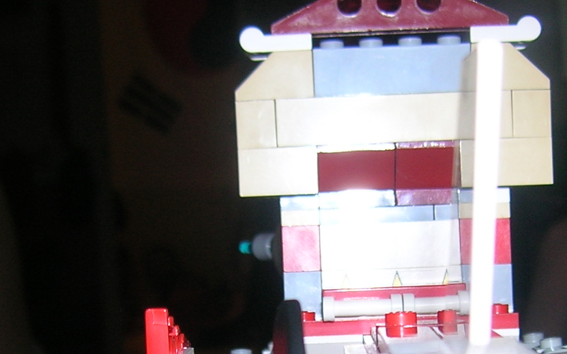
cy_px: 342
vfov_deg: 15.5
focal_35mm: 83
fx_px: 1282
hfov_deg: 24.8
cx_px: 373
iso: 50
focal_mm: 5.7
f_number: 2.9
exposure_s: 1/60.1
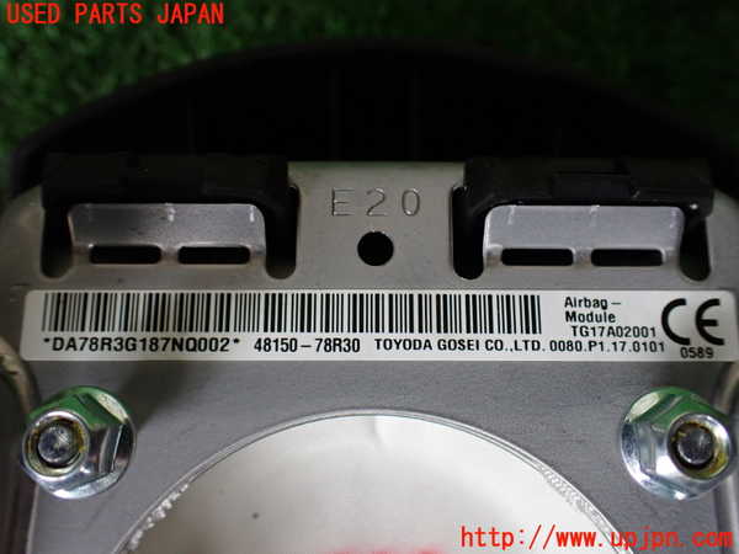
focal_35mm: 30
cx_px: 370
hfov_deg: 60.0
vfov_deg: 46.8
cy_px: 277
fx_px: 640
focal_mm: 5.4
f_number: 2.3
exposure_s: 1/125
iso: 320
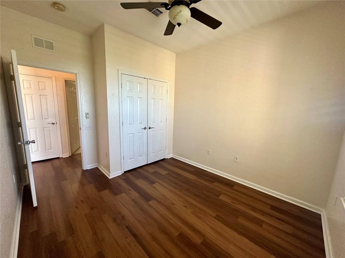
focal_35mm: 14
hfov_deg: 102.1
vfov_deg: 85.7
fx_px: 140
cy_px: 129
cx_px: 172
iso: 250
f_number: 2.2
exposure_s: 1/120
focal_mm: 2.22
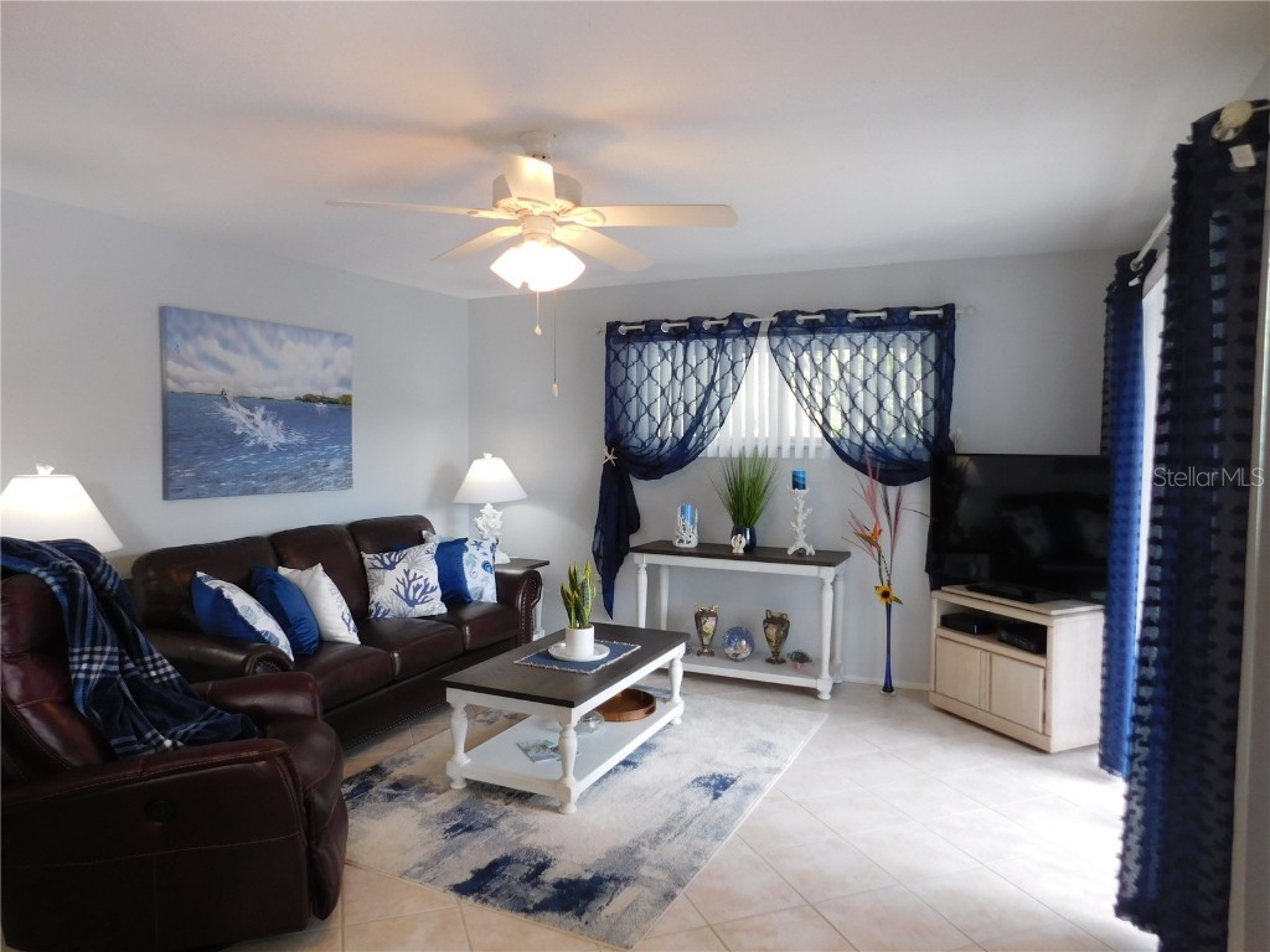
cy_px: 476
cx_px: 635
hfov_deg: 73.9
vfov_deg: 58.9
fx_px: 844
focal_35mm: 23
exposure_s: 1/30
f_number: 3
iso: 125
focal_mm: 4
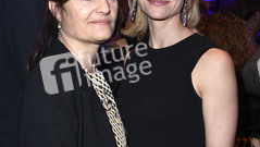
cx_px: 127
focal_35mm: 56
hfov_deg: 37.2
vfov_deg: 21.2
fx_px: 386
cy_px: 123
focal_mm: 32
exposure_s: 1/100
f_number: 5.6
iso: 1250
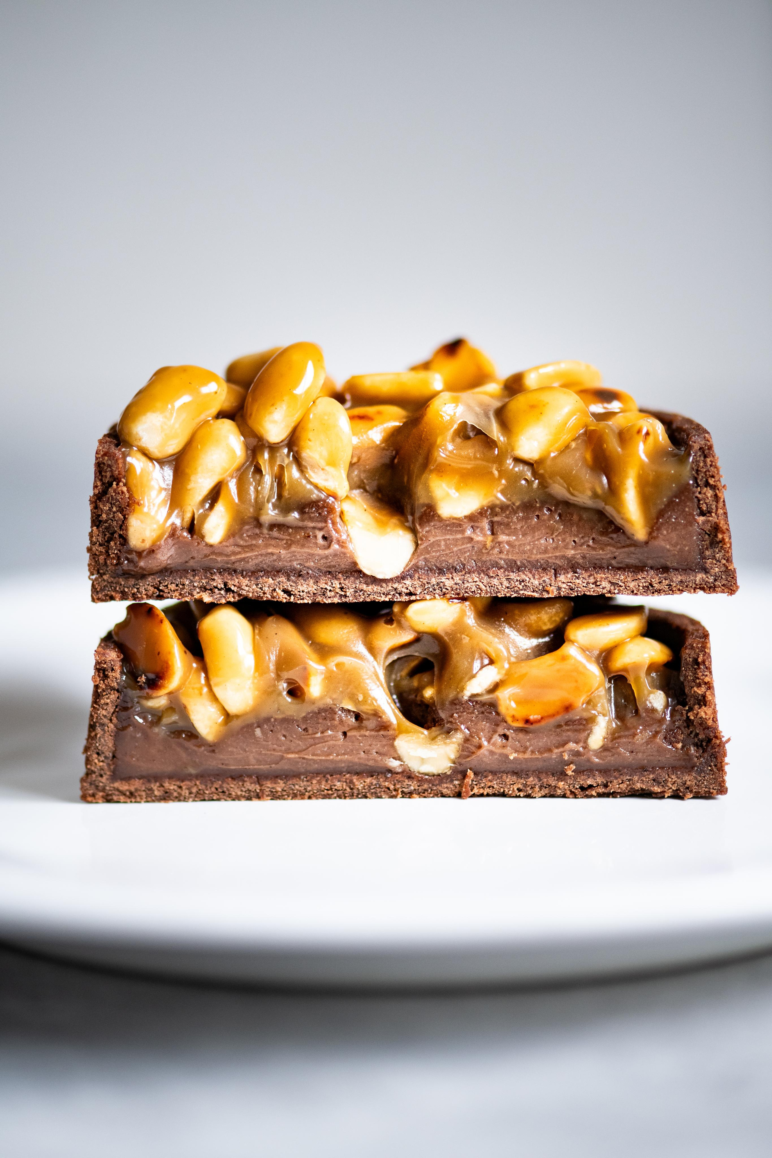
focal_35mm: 105
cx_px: 386
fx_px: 3377
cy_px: 579
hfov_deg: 13.0
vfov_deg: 19.5
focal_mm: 105
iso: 400
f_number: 3.2
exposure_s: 1/200
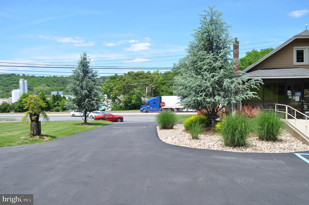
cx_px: 154
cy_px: 102
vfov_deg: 47.8
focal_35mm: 27
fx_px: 231
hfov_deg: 67.4
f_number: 9
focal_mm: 18
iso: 200
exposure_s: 1/320
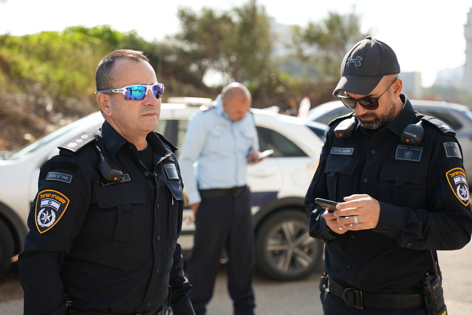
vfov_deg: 20.5
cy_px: 158
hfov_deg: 30.4
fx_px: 870
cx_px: 236
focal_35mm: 66
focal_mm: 66.3
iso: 80
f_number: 3.5
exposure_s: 1/100
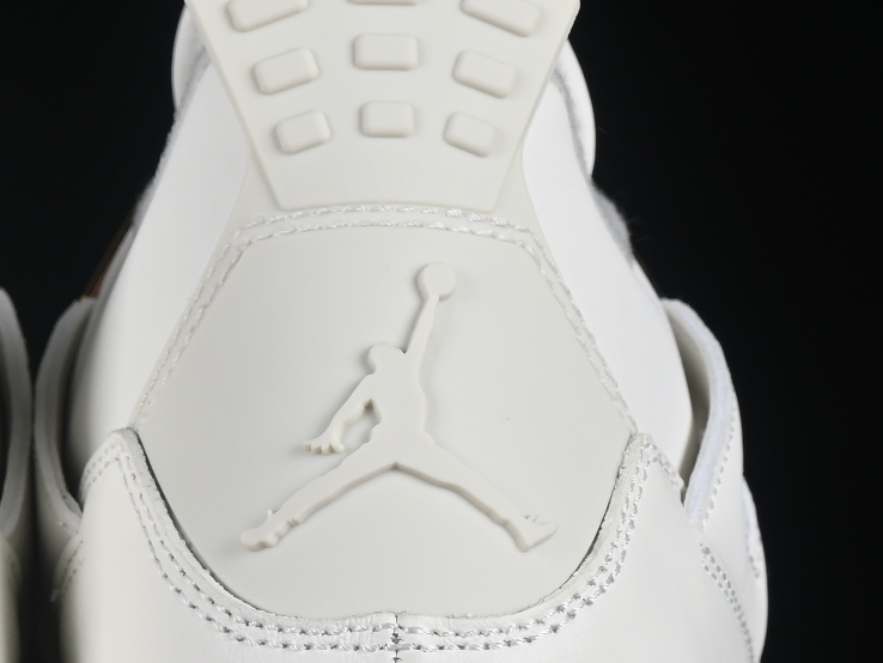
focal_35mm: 272
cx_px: 55
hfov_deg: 7.3
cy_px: 410
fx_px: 6941
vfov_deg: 5.5
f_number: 8
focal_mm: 50
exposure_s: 1/80
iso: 160
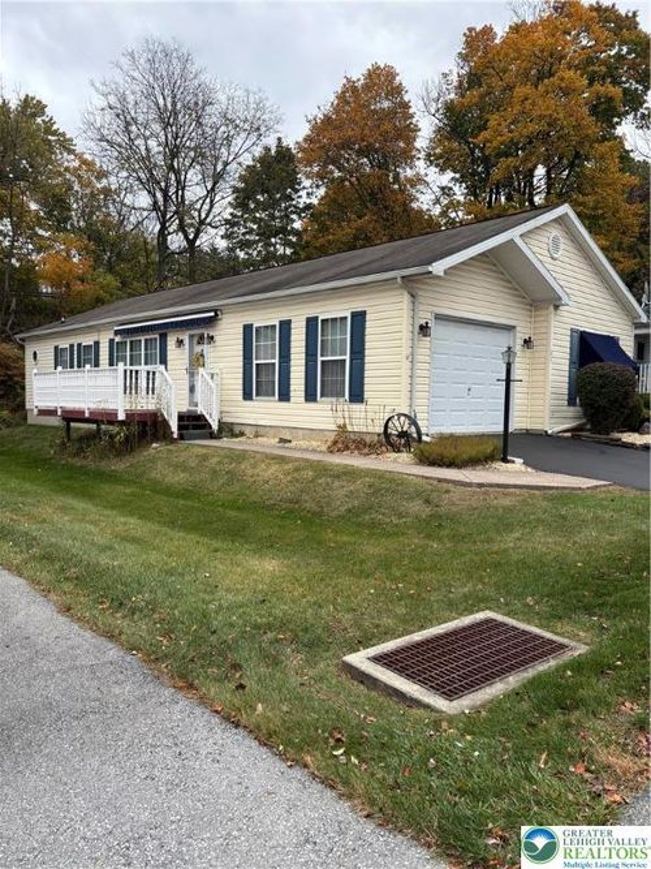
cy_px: 434
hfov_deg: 53.0
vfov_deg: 67.3
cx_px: 326
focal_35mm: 26
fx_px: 652
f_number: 1.6
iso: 50
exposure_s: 1/951
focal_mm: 5.96
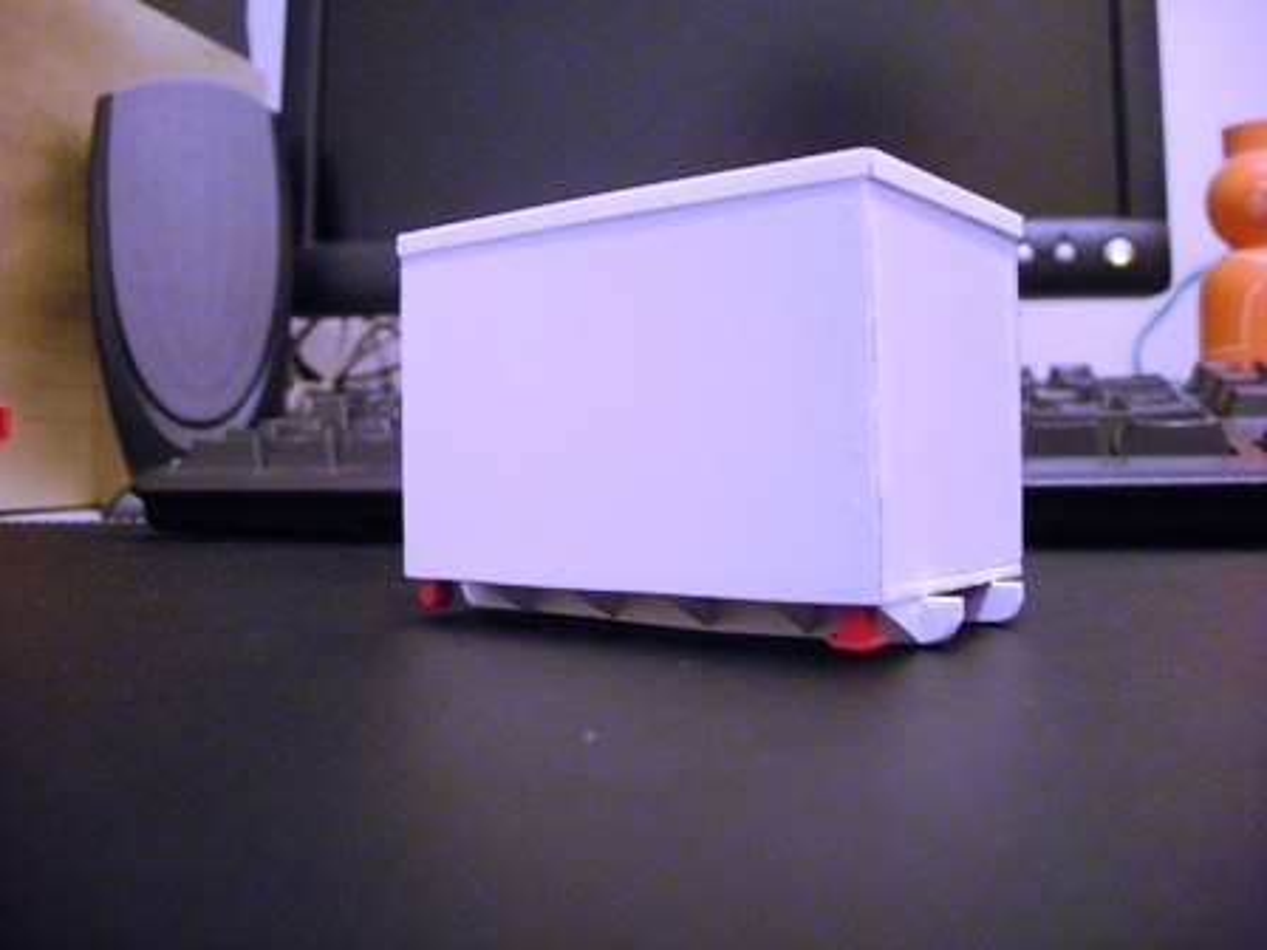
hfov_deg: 52.6
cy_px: 475
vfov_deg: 40.7
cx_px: 634
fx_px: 1281
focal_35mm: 35
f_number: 2.8
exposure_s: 1/8
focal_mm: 5.7
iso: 508
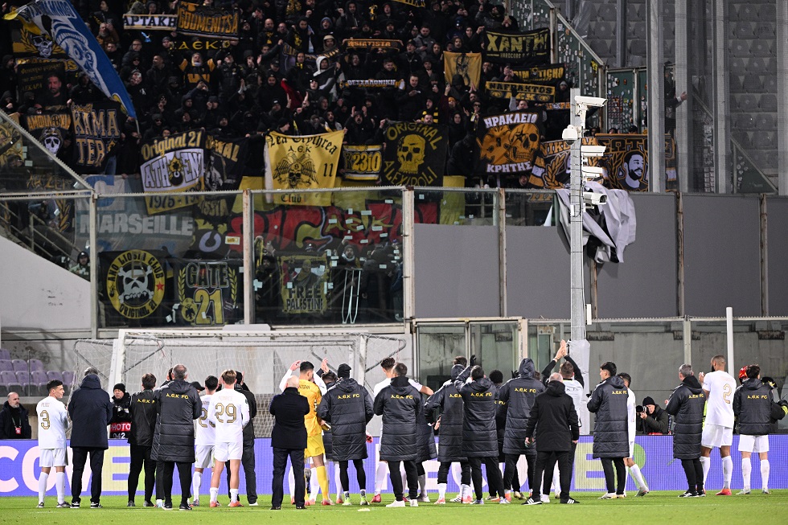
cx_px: 394
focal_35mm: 400
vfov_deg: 3.4
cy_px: 262
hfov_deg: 5.2
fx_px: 8753
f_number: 4
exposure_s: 1/640
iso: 2500
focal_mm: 400
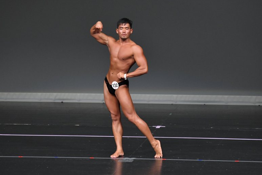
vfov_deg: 4.3
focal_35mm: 317
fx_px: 2306
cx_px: 131
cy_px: 88
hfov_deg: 6.5
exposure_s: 1/400
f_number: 5.6
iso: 4000
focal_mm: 210
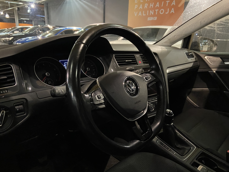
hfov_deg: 67.3
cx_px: 114
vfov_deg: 53.1
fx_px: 172
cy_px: 86
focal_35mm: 26
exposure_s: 1/25
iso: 800
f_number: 1.8
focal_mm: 4.25
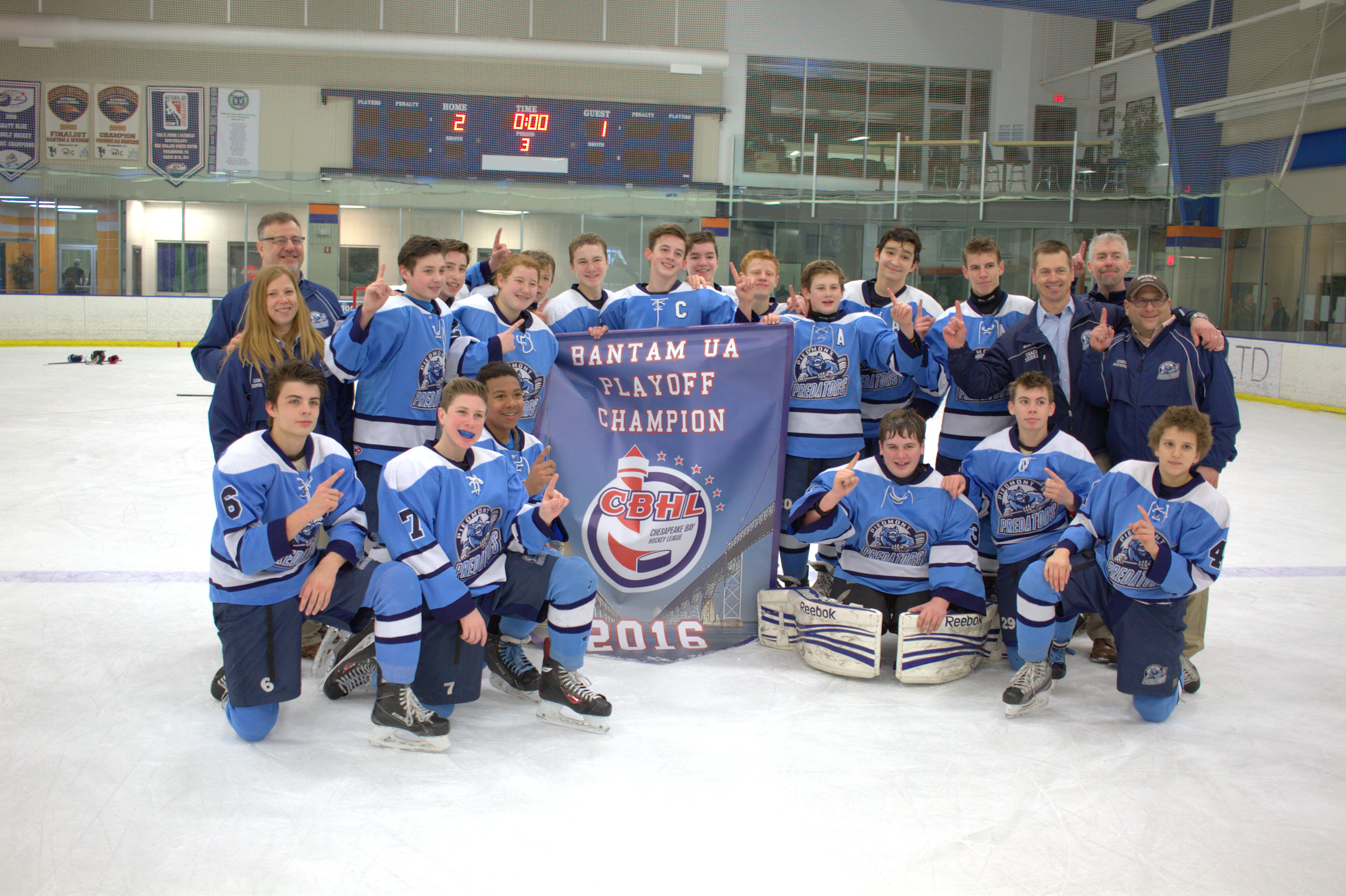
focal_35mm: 38
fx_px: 1420
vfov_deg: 35.0
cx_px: 673
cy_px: 448
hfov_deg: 50.7
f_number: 3.2
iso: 200
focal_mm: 24
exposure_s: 1/30
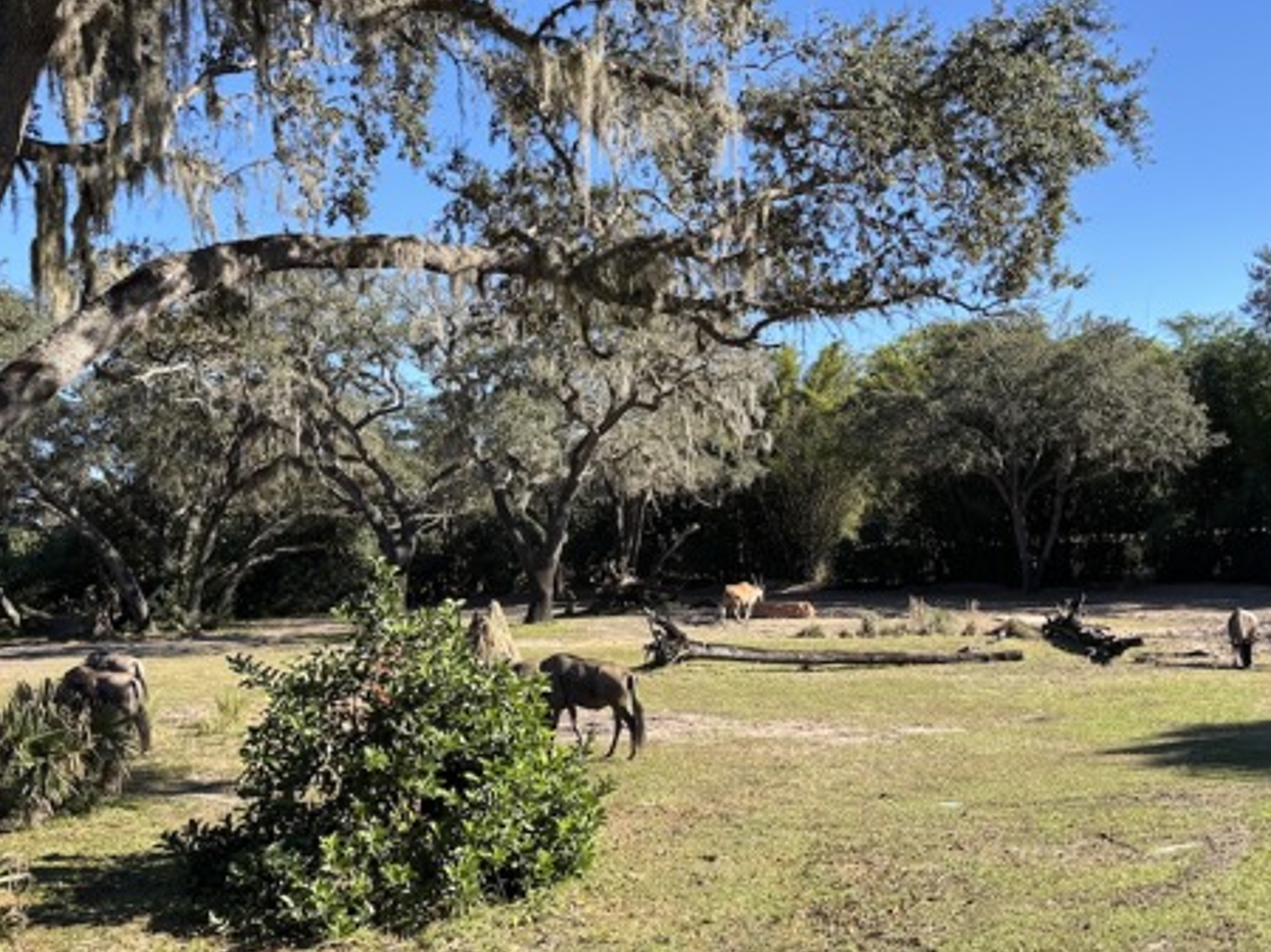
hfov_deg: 50.1
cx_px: 675
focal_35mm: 37
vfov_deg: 38.6
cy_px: 528
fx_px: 1358
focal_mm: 5.96
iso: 50
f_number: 1.6
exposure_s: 1/1248
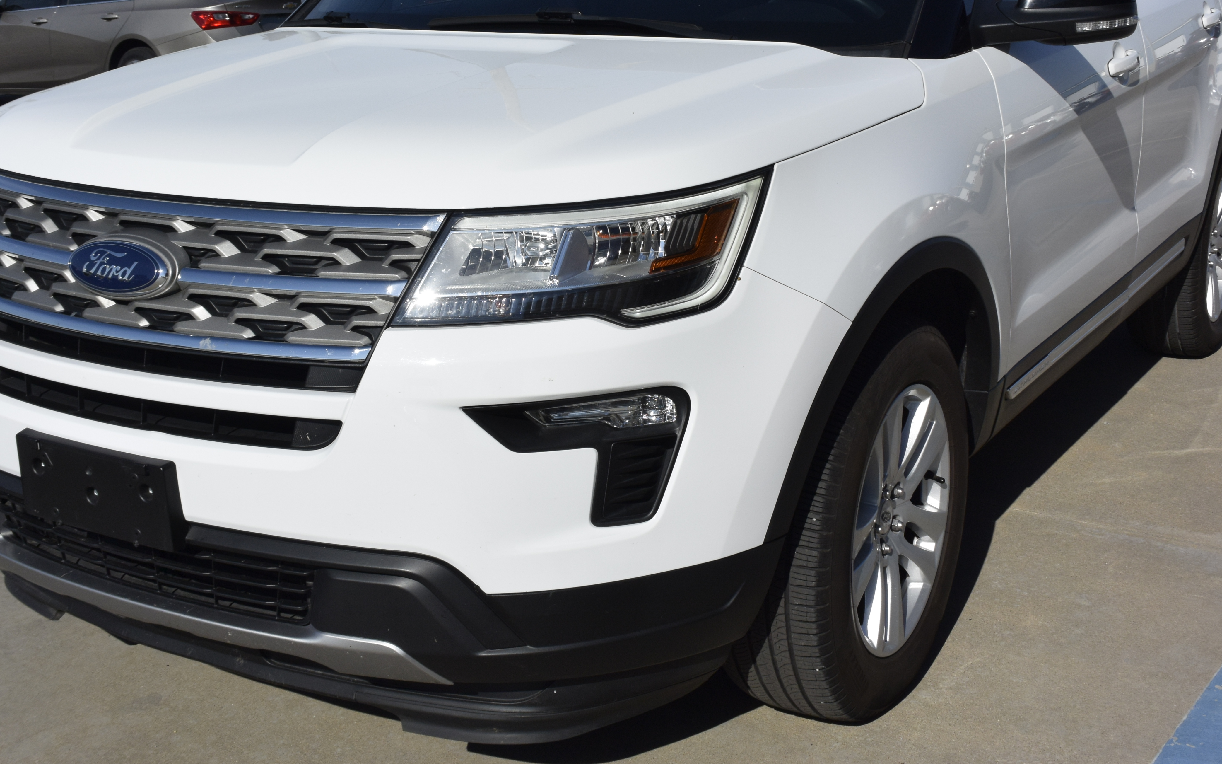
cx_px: 575
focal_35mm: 46
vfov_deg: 27.9
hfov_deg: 43.5
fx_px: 1532
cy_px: 274
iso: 160
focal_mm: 13.7
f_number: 7.1
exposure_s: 1/800
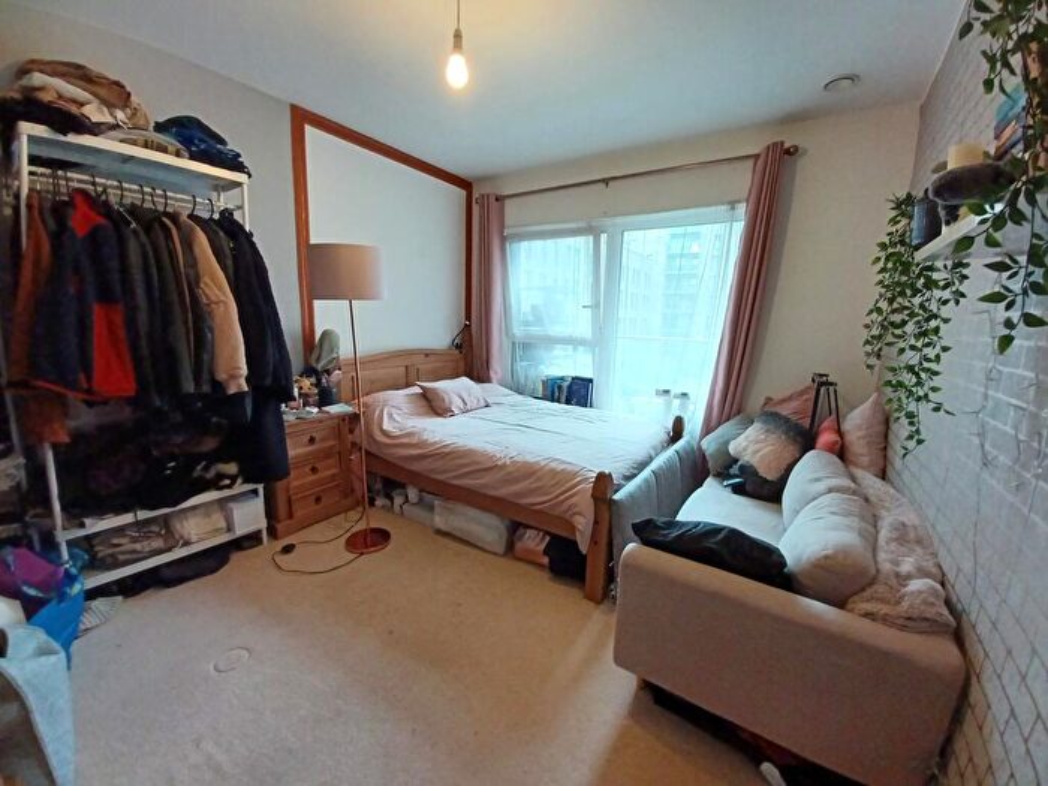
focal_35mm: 13
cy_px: 393
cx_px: 524
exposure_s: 1/50
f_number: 2.2
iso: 160
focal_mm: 1.42
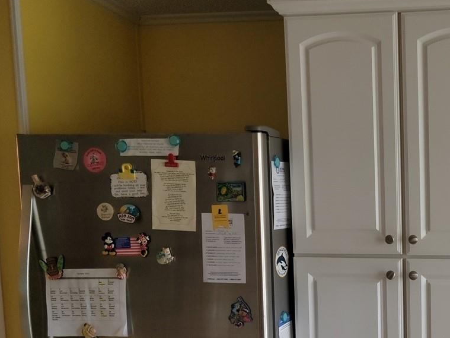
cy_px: 267
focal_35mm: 59
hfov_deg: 30.3
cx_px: 454
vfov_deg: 24.4
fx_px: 767
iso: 100
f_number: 2
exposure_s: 1/59
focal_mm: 5.9
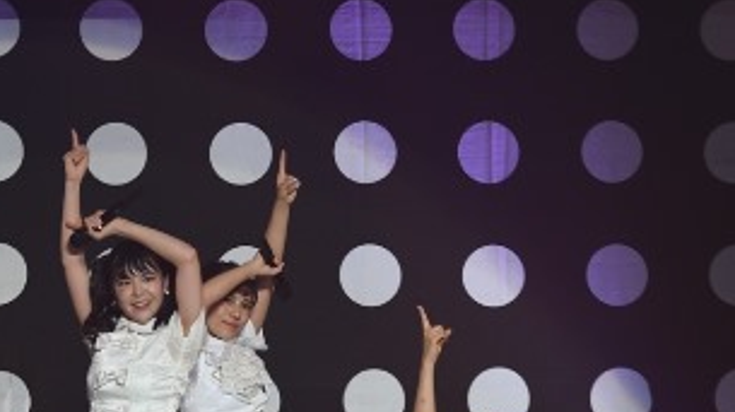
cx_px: 171
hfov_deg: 5.4
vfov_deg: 3.0
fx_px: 7829
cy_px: 383
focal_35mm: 402
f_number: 3.5
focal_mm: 130
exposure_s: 1/320
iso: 720
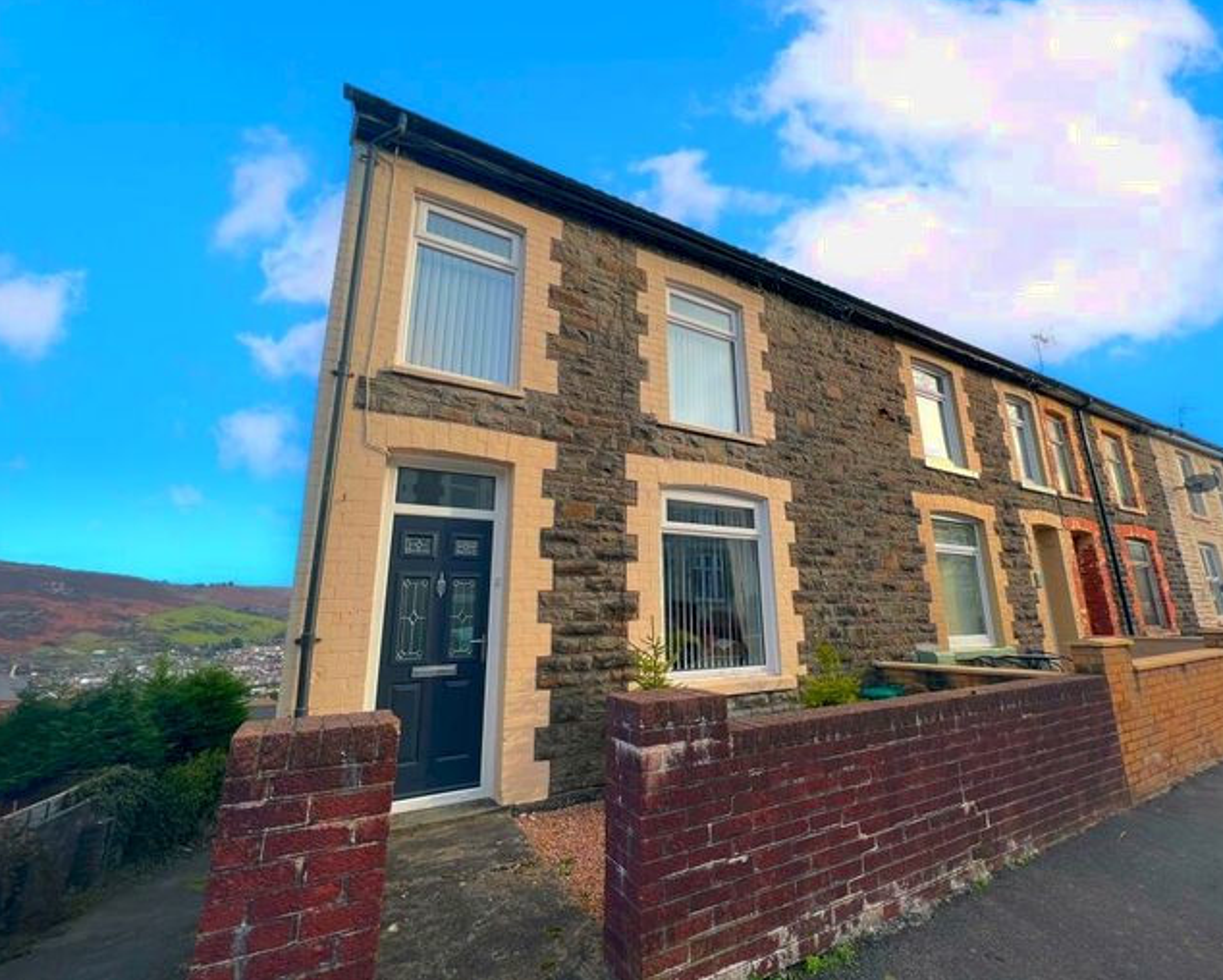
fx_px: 507
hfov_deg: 100.5
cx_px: 654
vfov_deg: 88.0
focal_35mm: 14
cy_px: 481
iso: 32
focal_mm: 1.57
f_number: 1.8
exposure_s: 1/552
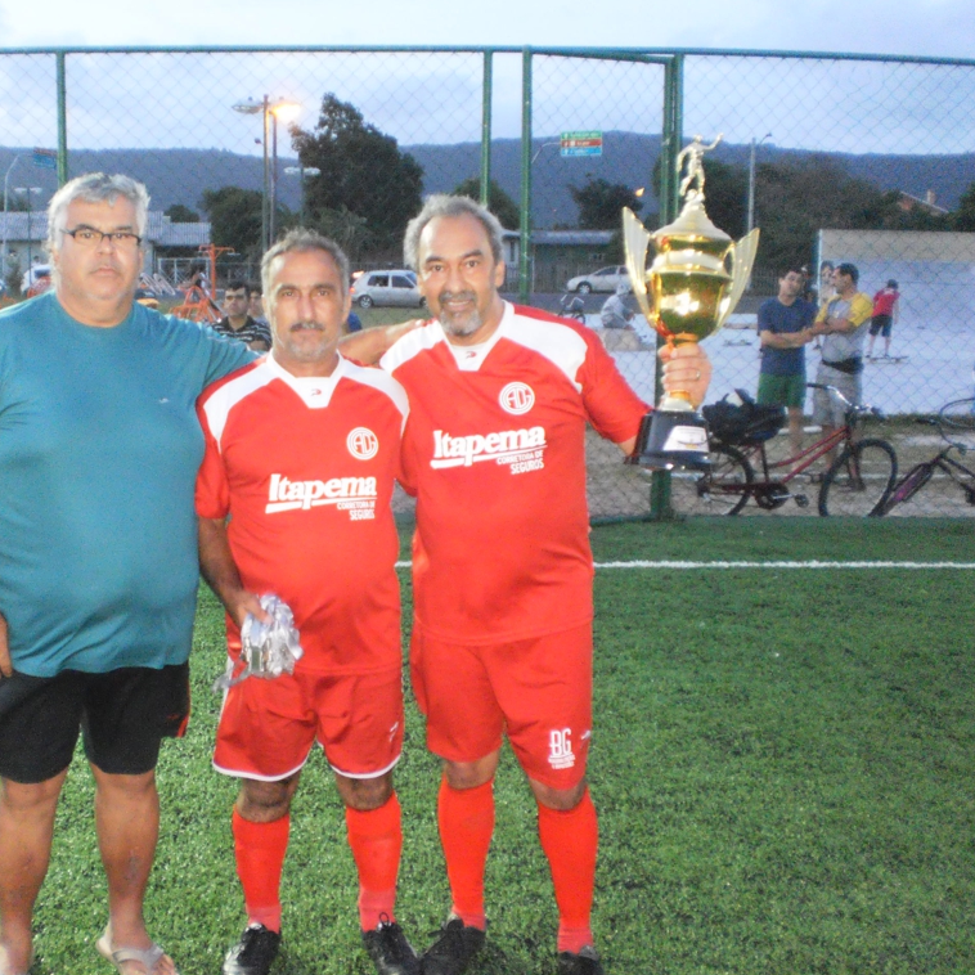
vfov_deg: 39.2
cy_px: 490
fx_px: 1370
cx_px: 320
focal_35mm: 43
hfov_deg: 38.7
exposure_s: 1/30
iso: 640
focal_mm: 6.3
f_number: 3.1
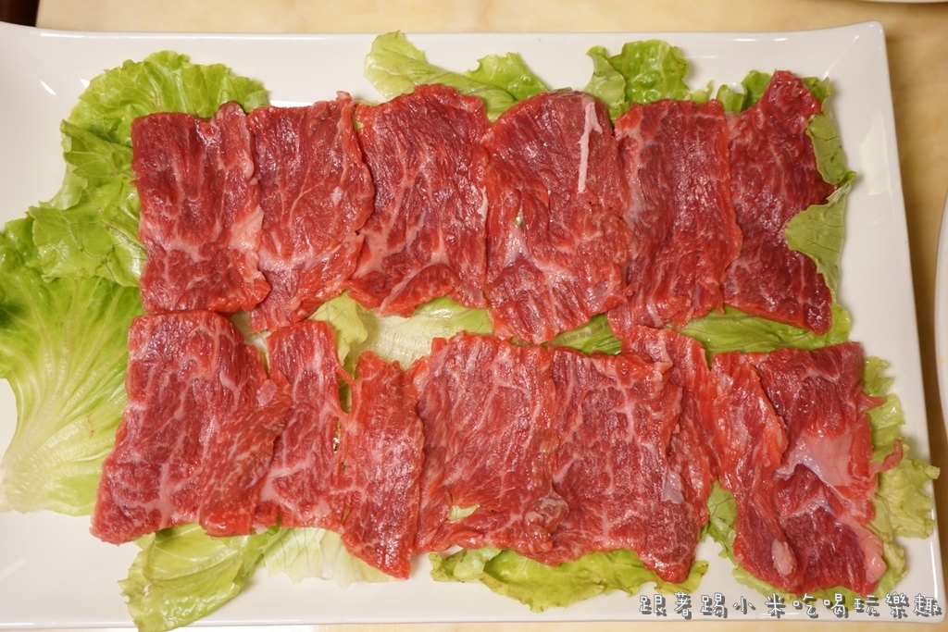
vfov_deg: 36.9
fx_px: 948
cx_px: 474
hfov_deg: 53.1
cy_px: 316
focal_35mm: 36
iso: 640
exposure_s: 1/60
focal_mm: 24
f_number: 4.5
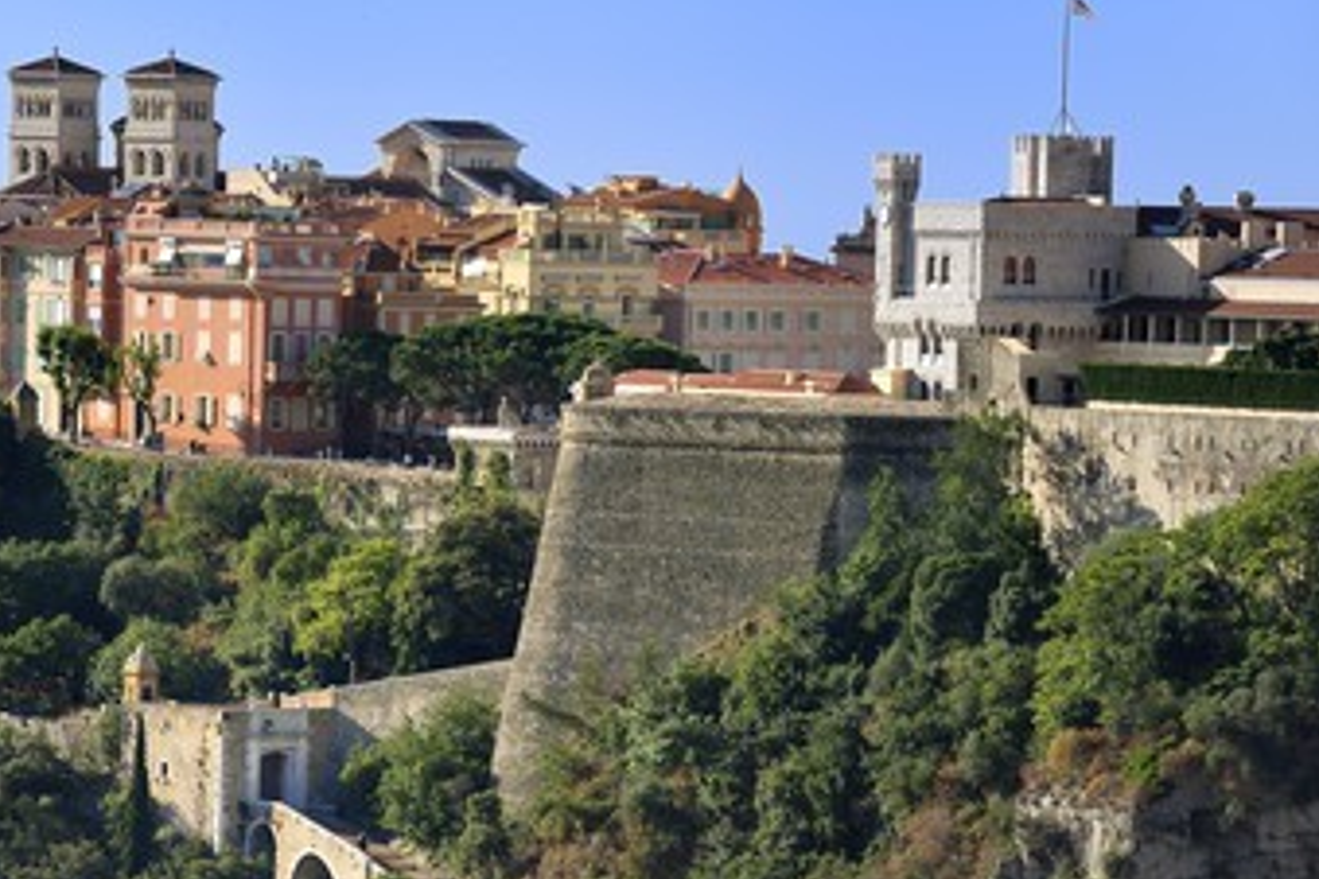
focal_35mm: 223
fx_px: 8170
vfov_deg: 6.2
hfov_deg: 9.2
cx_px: 556
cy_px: 408
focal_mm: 180
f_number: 10
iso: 200
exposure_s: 1/320
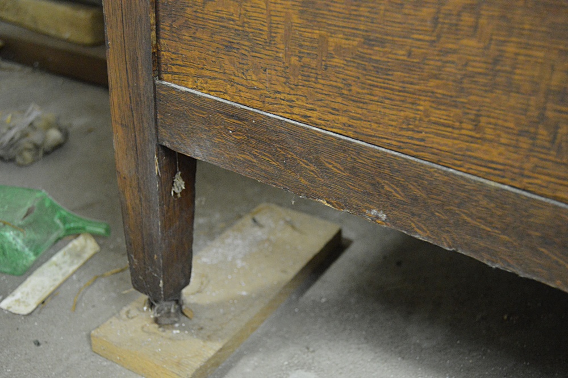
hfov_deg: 42.4
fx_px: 733
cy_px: 189
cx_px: 284
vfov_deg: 28.9
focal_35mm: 46
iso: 3200
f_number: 4.2
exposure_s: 1/20
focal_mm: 31
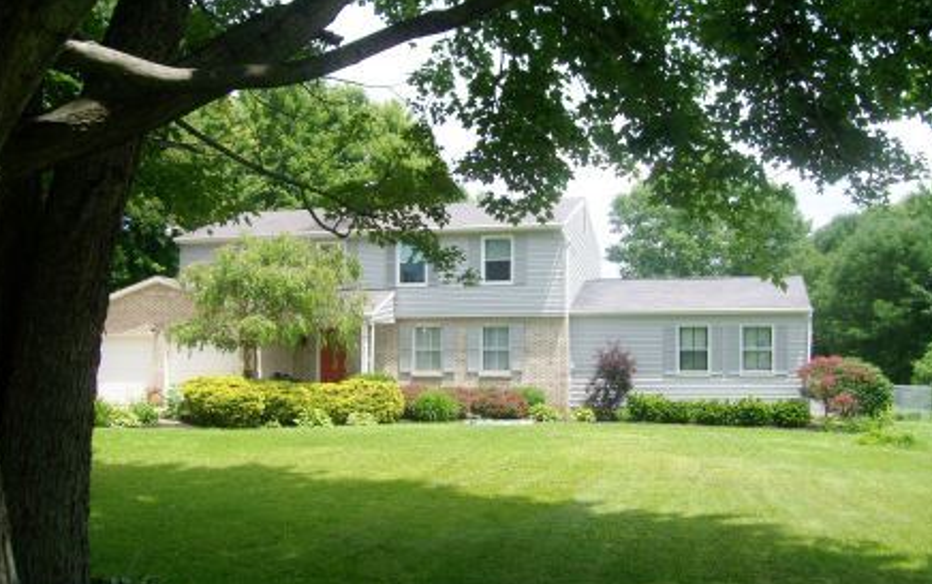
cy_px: 317
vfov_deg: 34.5
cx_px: 466
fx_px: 940
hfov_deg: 52.7
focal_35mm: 37
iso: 64
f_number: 2.7
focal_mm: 6.1
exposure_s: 1/500
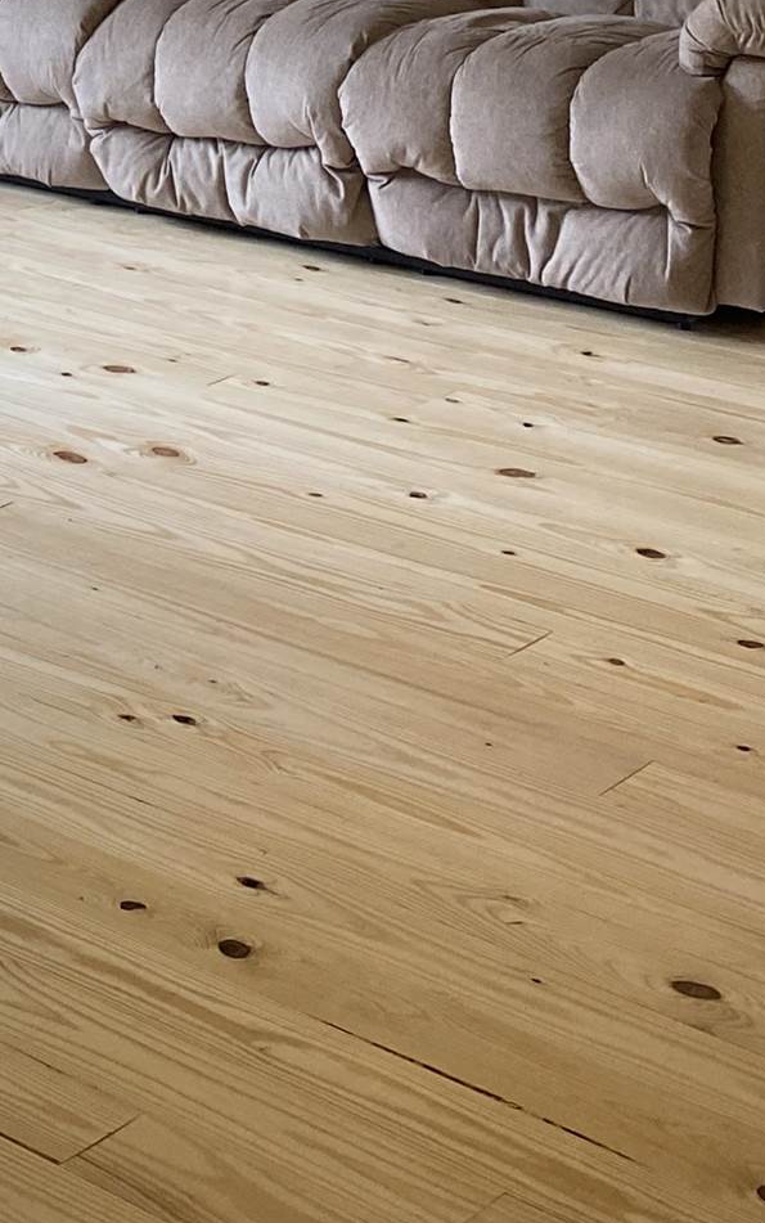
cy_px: -78
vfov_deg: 22.2
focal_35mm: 89
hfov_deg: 13.9
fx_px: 2967
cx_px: -329
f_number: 1.8
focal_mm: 4.25
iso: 125
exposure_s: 1/121
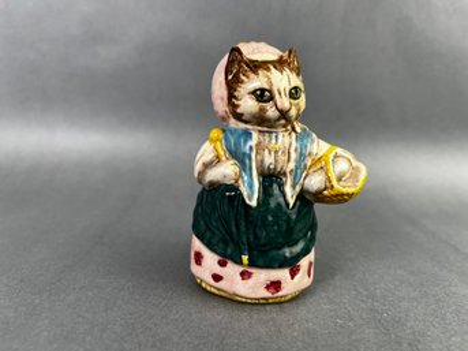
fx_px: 351
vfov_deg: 53.0
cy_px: 176
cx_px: 234
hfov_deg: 67.3
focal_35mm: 26
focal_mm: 5.1
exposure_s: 1/120
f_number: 1.6
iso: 40
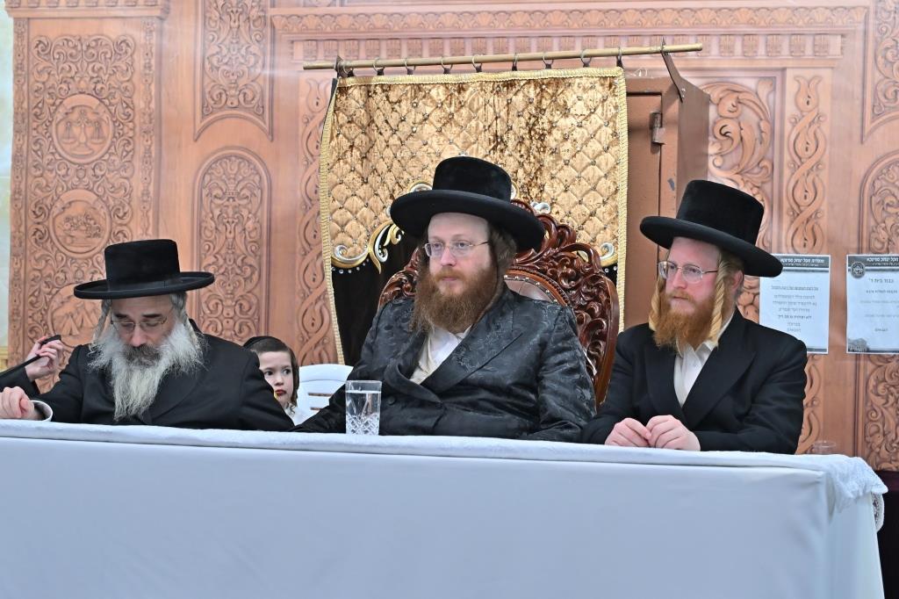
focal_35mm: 81
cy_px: 300
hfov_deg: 25.1
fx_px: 2022
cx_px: 450
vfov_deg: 16.8
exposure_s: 1/200
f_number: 4
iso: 500
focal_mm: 54
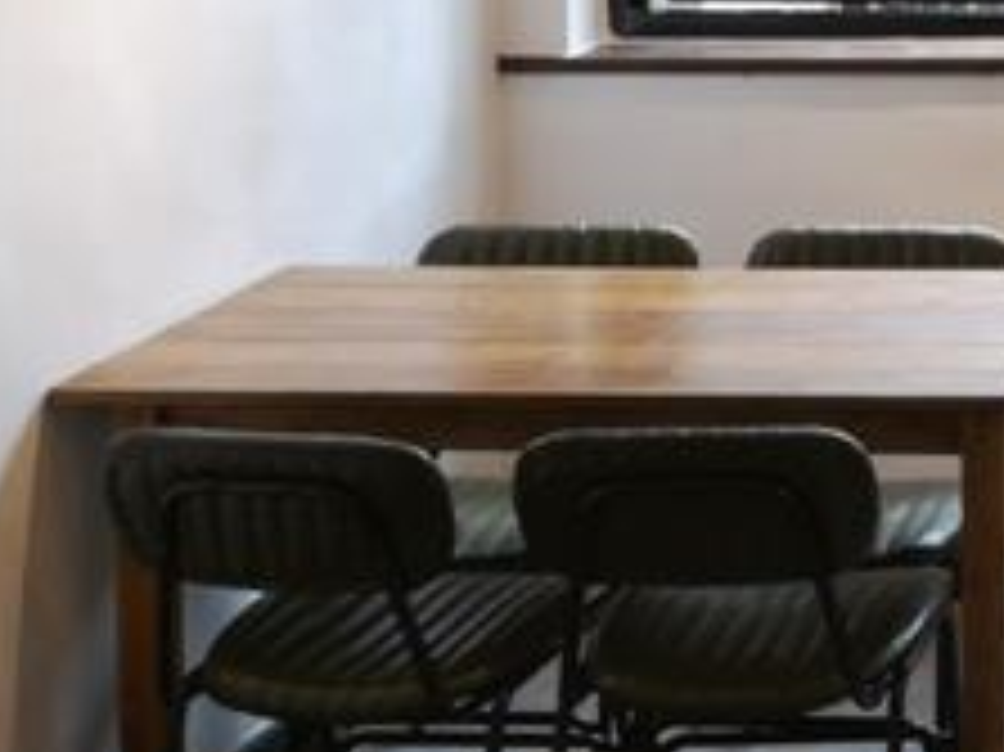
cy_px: -351
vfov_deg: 14.3
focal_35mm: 97
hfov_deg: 17.3
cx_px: 1679
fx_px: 2812
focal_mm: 3.95
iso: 125
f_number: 1.8
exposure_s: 1/60
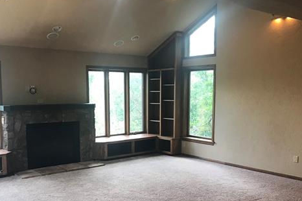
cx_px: 139
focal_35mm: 40
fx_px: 335
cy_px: 131
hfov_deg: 48.4
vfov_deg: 33.1
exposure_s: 1/30
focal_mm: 3.99
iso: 32
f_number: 1.8
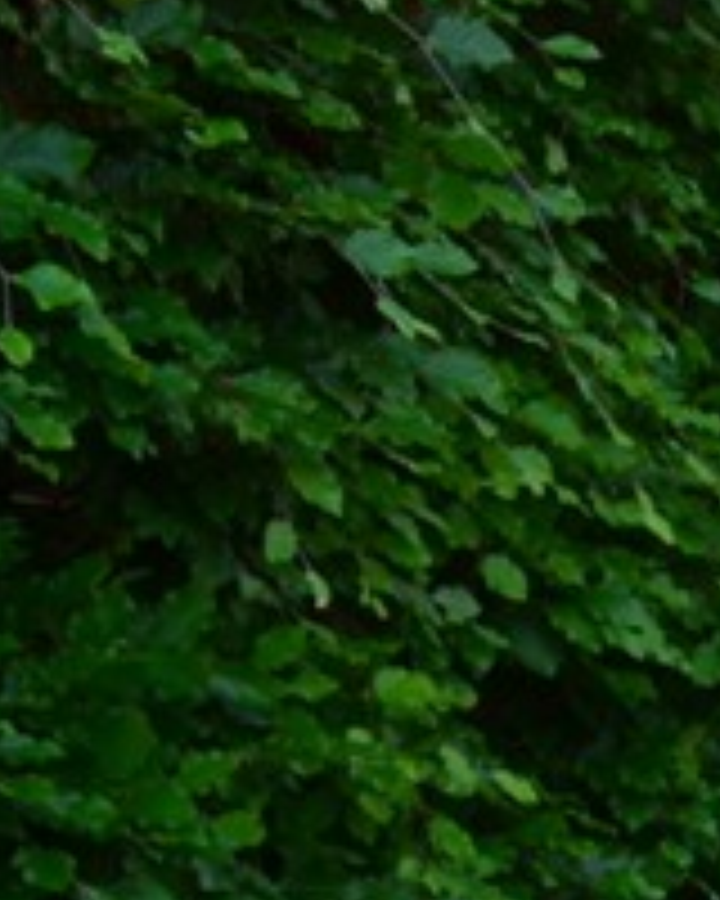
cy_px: 1411
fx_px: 4981
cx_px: 2034
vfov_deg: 10.0
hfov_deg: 7.4
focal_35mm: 187
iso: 400
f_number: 9
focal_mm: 26
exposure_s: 1/160
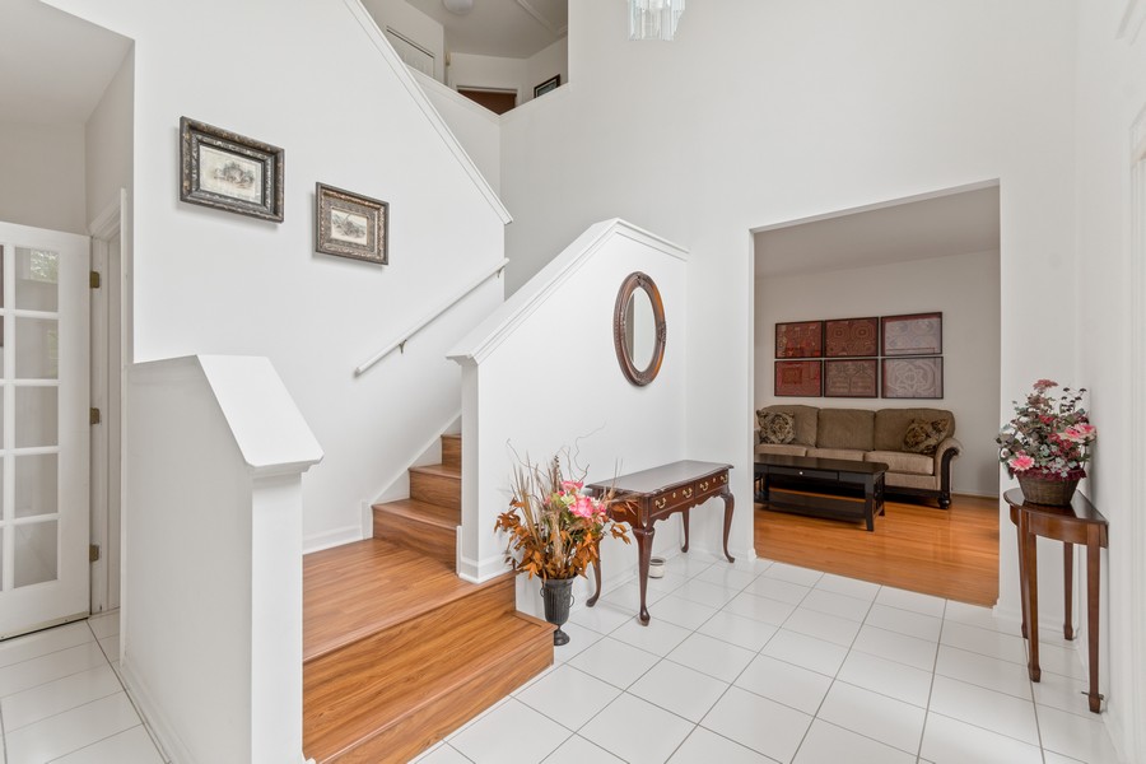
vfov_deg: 77.3
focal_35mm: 15
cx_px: 573
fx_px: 477
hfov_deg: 100.4
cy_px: 382
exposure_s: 1/10
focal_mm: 10
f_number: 9
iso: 200
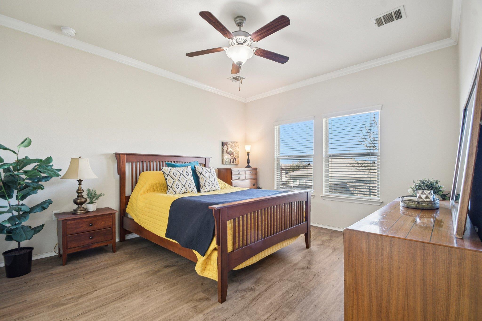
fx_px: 201
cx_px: 241
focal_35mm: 15
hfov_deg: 100.4
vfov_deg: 77.3
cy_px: 160
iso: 400
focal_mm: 10
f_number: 8
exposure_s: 1/5
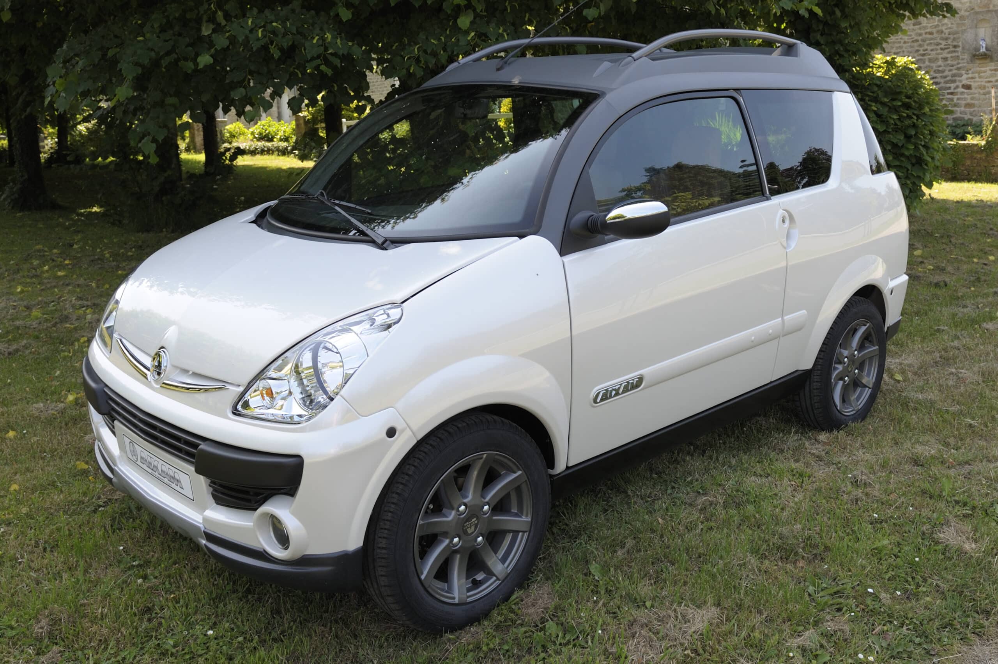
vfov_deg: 53.1
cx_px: 499
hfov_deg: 73.8
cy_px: 332
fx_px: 665
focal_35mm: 24
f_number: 8
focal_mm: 24
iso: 400
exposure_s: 1/250
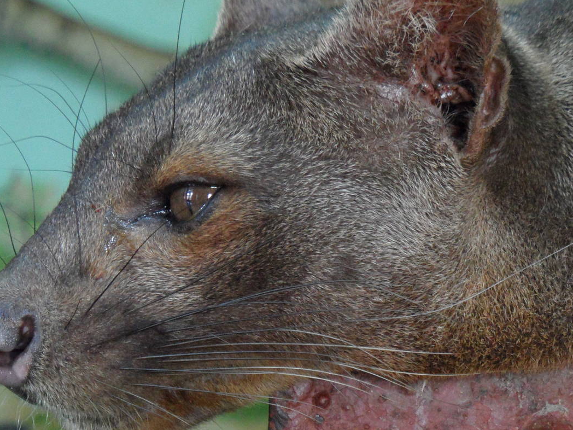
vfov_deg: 6.5
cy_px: 186
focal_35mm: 229
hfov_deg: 8.6
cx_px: 312
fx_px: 3791
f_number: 4.4
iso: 400
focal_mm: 24.6
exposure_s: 1/8
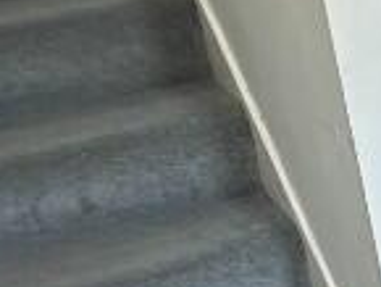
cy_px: 366
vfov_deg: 14.4
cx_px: 733
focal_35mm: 99
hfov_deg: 16.0
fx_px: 1091
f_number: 2.2
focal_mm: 2.22
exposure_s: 1/50
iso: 400
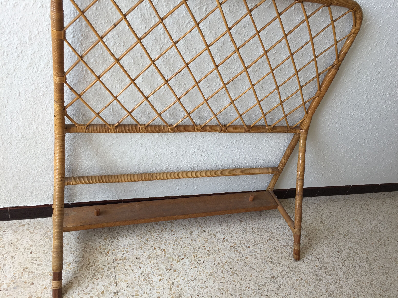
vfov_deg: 48.2
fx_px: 333
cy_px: 149
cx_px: 199
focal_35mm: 29
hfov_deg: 61.7
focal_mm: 4.15
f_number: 2.2
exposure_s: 1/139
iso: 32
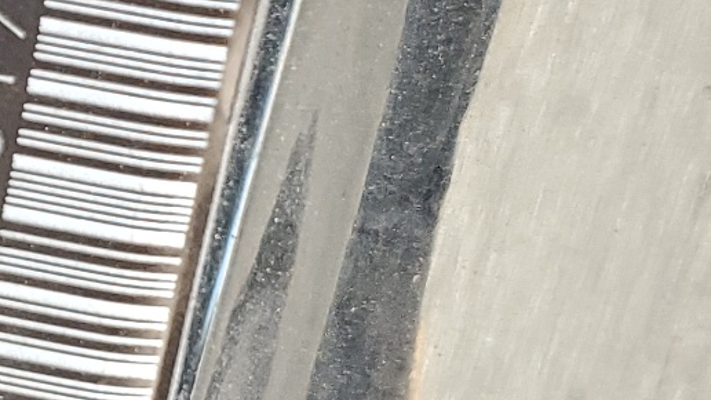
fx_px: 2205
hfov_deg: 16.8
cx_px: -318
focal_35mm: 117
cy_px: 39
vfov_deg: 10.3
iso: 97
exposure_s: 1/120
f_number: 1.5
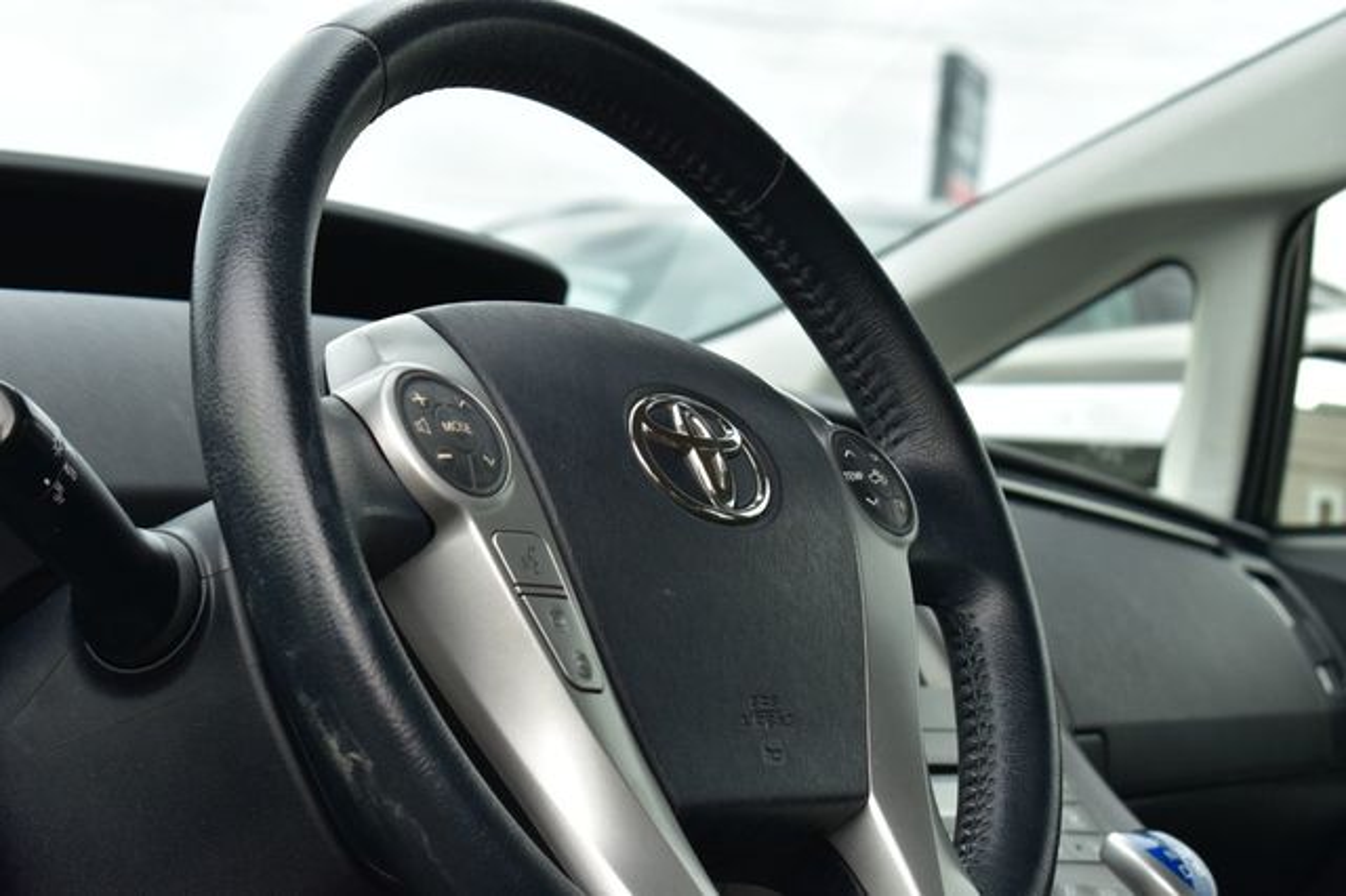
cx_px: 673
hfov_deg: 24.6
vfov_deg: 16.5
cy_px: 448
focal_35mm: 82
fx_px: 3083
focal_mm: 55
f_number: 8
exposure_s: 1/80
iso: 400
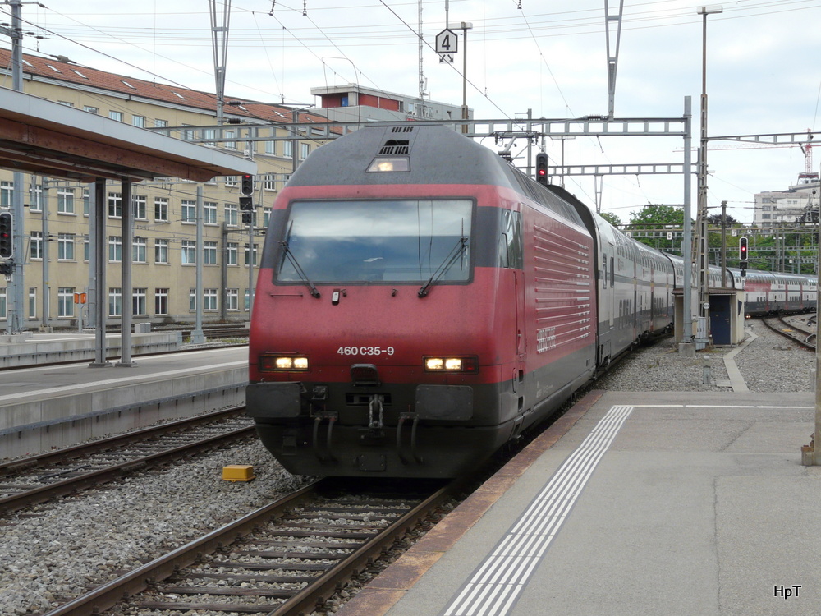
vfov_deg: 21.9
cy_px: 308
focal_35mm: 67
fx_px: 1589
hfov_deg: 29.0
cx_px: 410
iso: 100
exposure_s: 1/160
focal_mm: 11.1
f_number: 4
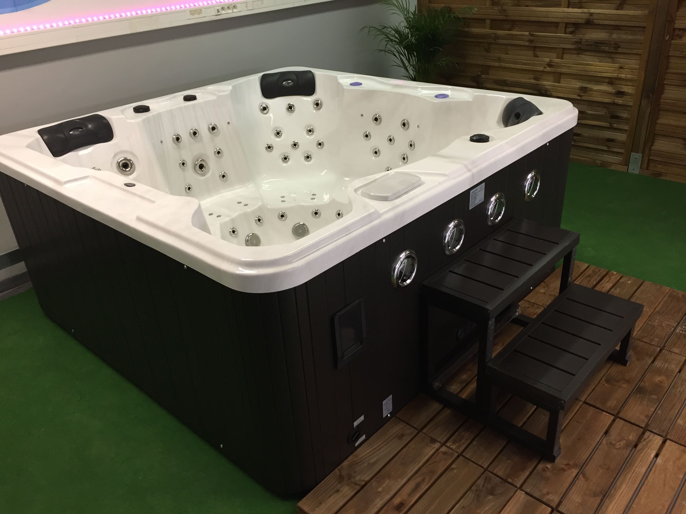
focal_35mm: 29
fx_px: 575
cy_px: 257
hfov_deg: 61.7
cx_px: 343
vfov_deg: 48.2
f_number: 2.2
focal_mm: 4.15
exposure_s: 1/33
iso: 50
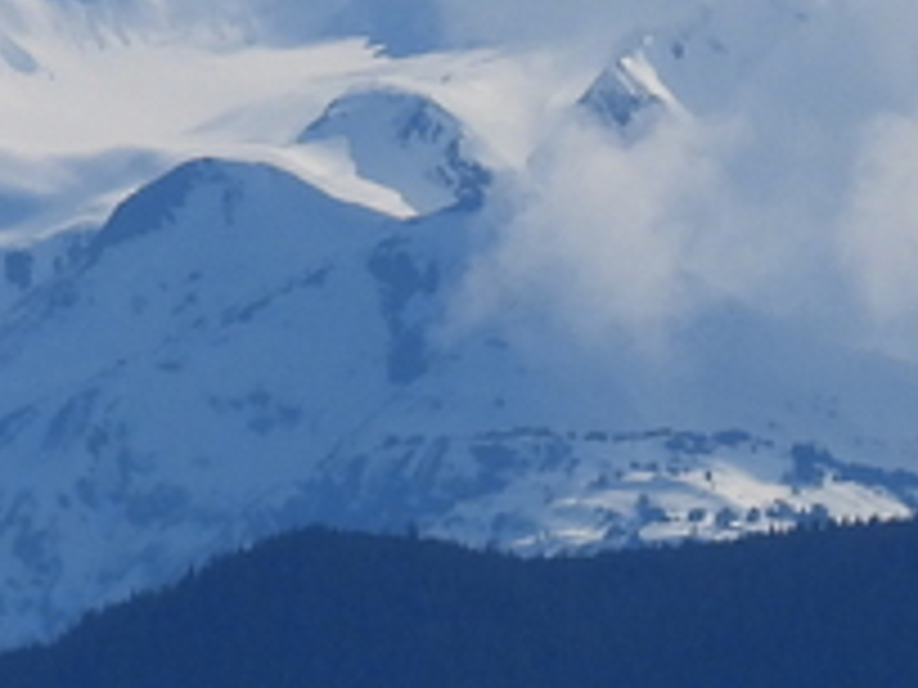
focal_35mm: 1635
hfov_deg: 1.2
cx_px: -333
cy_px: 319
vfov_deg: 0.9
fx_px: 43359
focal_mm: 46.4
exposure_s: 1/2000
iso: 100
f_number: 4.5
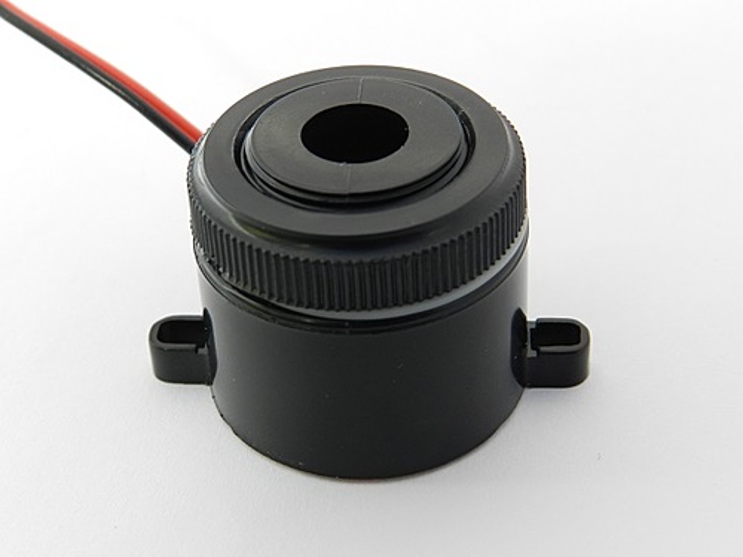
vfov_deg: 24.4
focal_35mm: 60
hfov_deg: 32.2
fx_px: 1288
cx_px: 372
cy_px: 278
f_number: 4.6
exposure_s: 1/320
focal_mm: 10.7
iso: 160
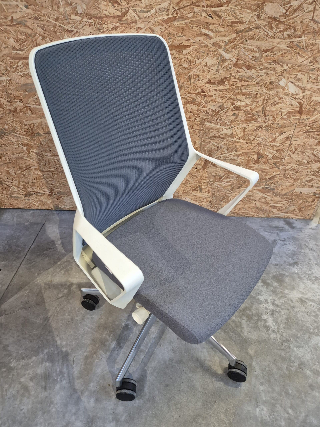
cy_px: 214
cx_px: 160
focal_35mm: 23
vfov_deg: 73.9
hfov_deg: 58.9
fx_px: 283
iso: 640
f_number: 1.8
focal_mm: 5.4
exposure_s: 1/100
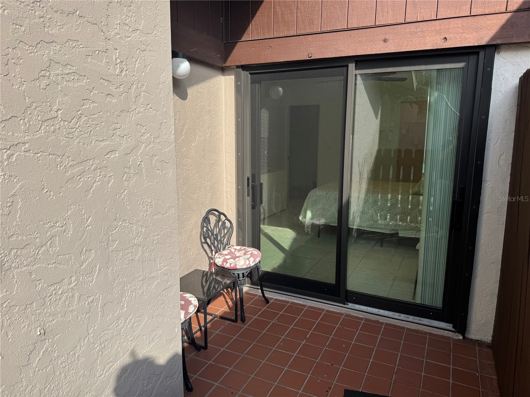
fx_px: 367
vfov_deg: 56.8
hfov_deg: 71.6
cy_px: 198
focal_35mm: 24
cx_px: 265
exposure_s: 1/2959
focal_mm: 6.76
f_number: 1.78
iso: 80
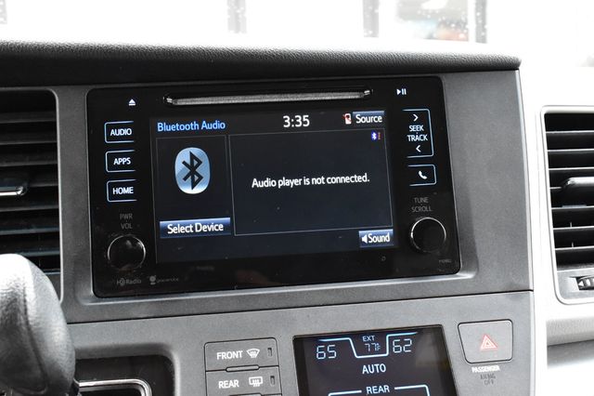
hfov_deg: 43.6
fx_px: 742
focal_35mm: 45
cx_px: 297
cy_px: 198
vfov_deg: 29.8
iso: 2500
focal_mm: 30
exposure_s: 1/80
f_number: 8
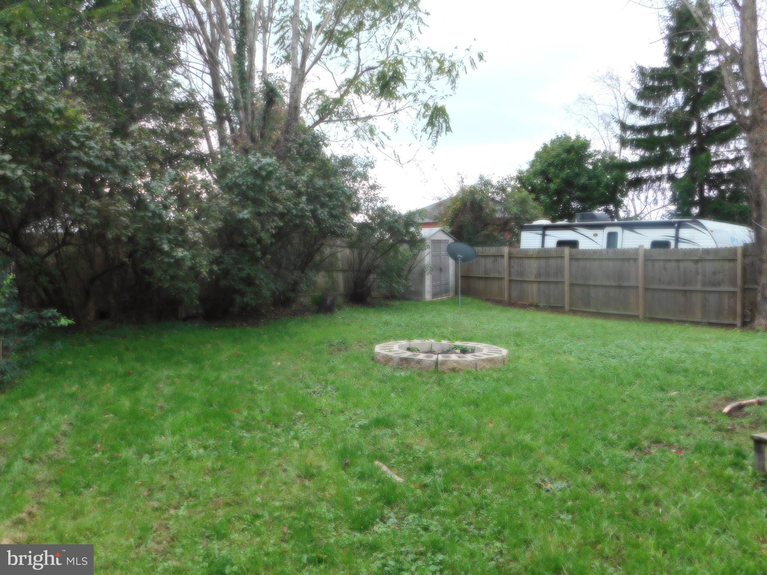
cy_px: 288
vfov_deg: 46.8
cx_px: 384
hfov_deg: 60.0
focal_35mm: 30
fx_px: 665
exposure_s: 1/80
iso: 125
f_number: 3.2
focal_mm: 5.3
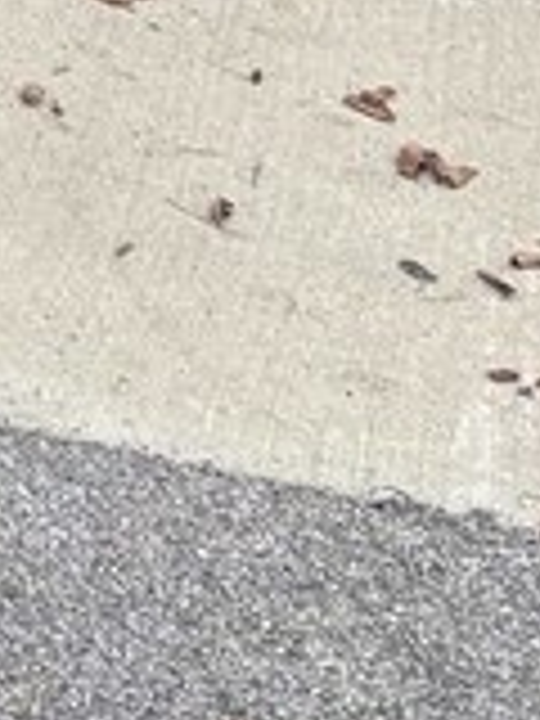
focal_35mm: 175
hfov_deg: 7.5
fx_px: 3640
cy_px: -1552
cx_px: -1071
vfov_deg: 8.9
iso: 40
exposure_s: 1/143
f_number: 1.6
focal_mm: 5.96
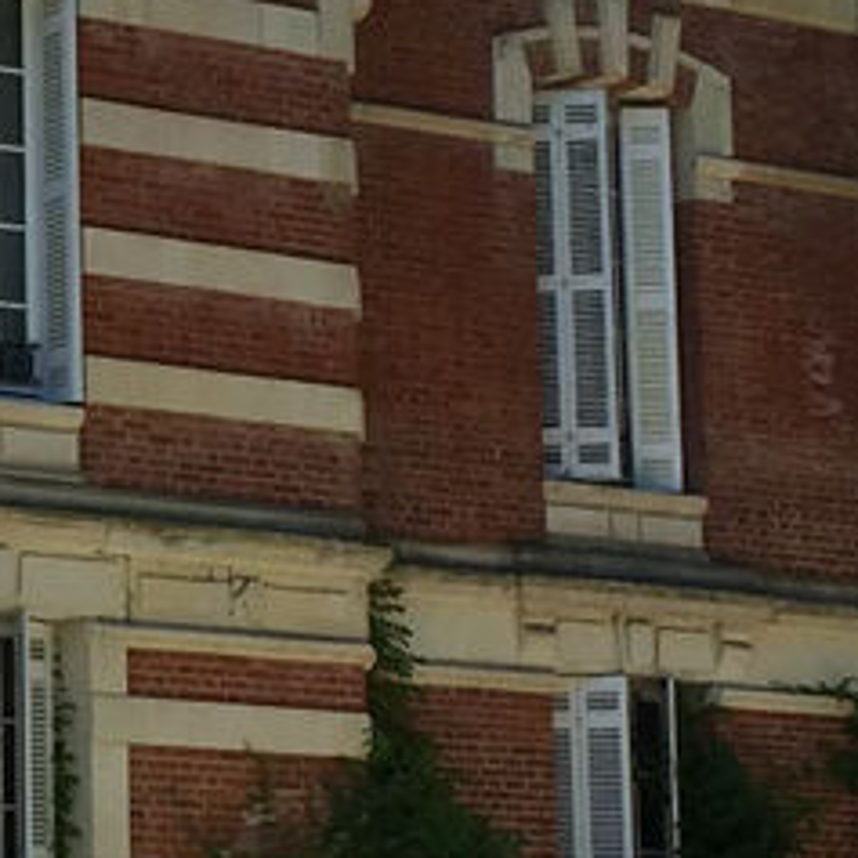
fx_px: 4375
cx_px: -188
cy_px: 427
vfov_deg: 11.2
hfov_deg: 11.0
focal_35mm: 156
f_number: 2.2
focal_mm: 4.15
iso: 25
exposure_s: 1/1068
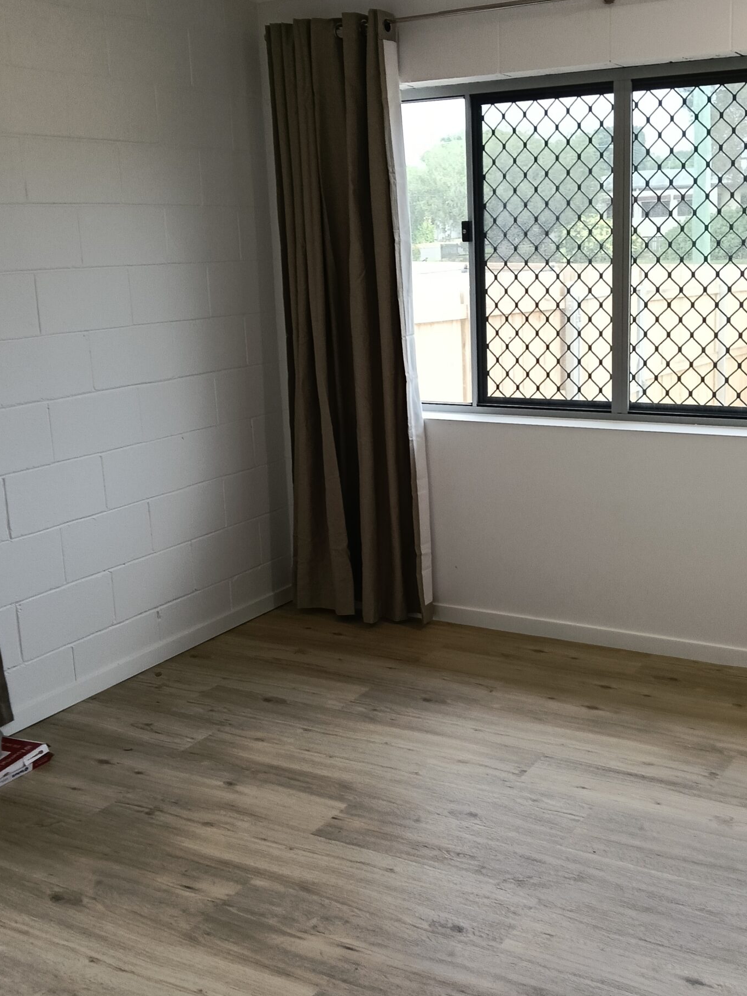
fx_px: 1094
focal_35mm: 38
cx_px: 454
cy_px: 485
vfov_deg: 49.0
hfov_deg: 37.5
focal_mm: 3.98
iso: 125
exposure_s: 1/33.3
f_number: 1.8
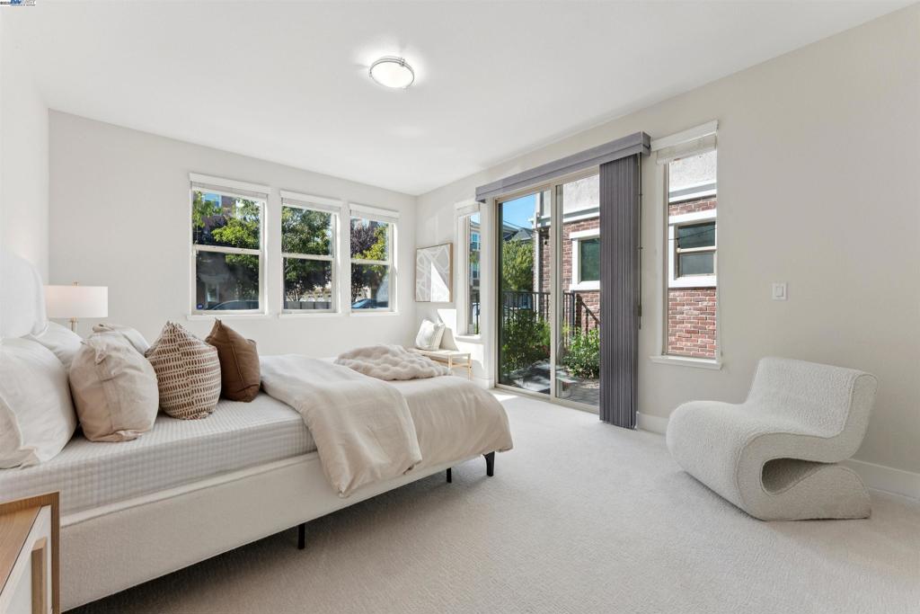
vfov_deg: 81.2
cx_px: 460
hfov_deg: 104.2
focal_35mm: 14
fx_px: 358
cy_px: 307
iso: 160
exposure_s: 1/60
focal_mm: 14
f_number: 8
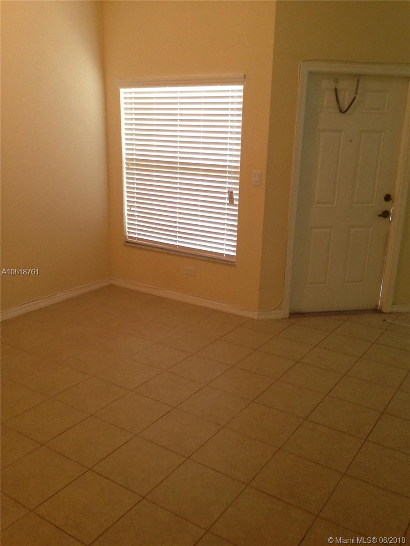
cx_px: 205
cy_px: 273
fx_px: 521
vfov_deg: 55.4
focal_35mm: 33
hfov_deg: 42.9
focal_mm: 4.12
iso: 200
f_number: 2.4
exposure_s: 1/20
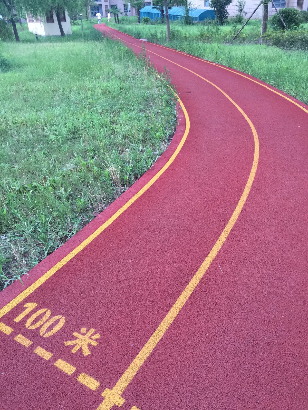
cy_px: 205
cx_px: 154
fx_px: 344
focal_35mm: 29
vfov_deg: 61.7
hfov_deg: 48.2
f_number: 2.2
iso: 50
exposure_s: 1/33
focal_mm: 4.15
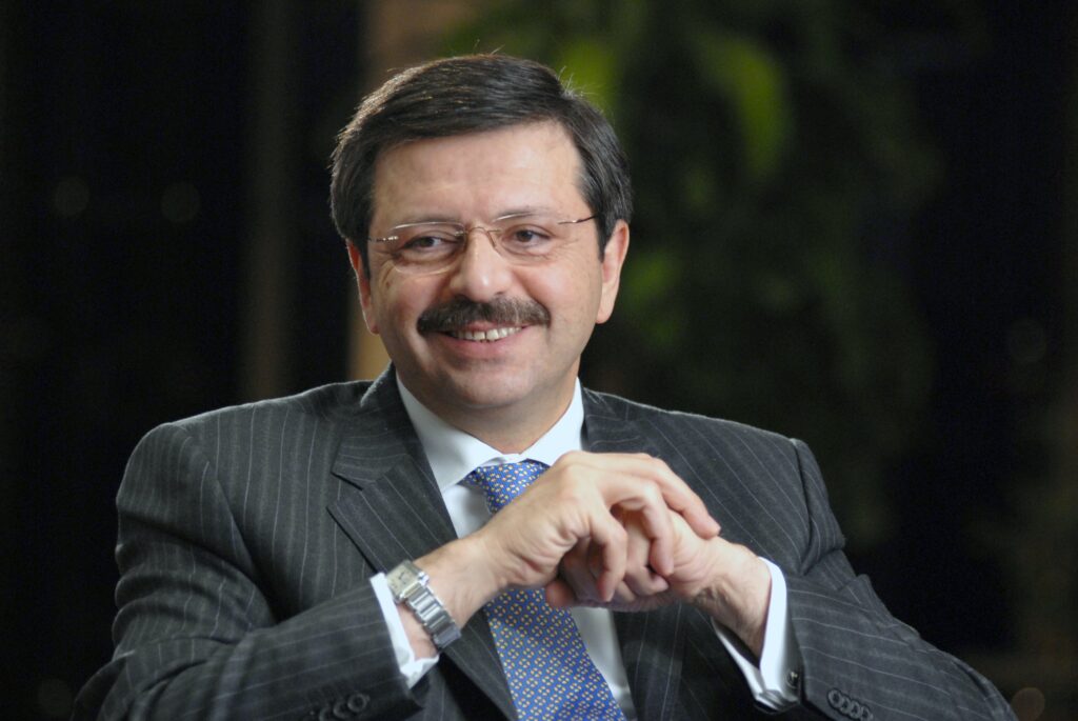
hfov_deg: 9.5
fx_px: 6519
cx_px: 539
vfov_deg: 6.3
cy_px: 360
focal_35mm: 218
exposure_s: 1/125
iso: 400
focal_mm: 145
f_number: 2.8
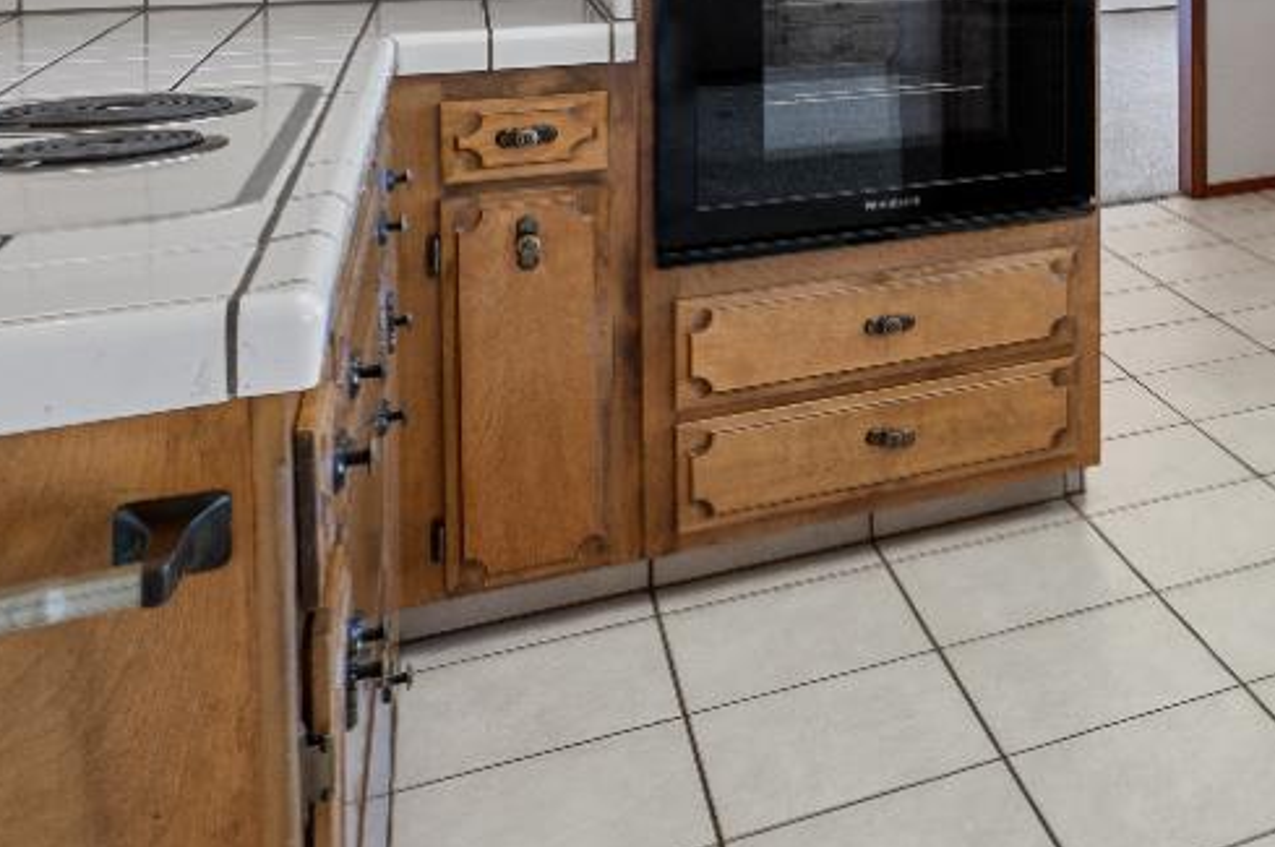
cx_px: 1478
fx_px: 1628
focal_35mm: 46
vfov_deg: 25.1
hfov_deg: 35.1
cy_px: -261
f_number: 9
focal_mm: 15
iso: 250
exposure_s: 1/2.5
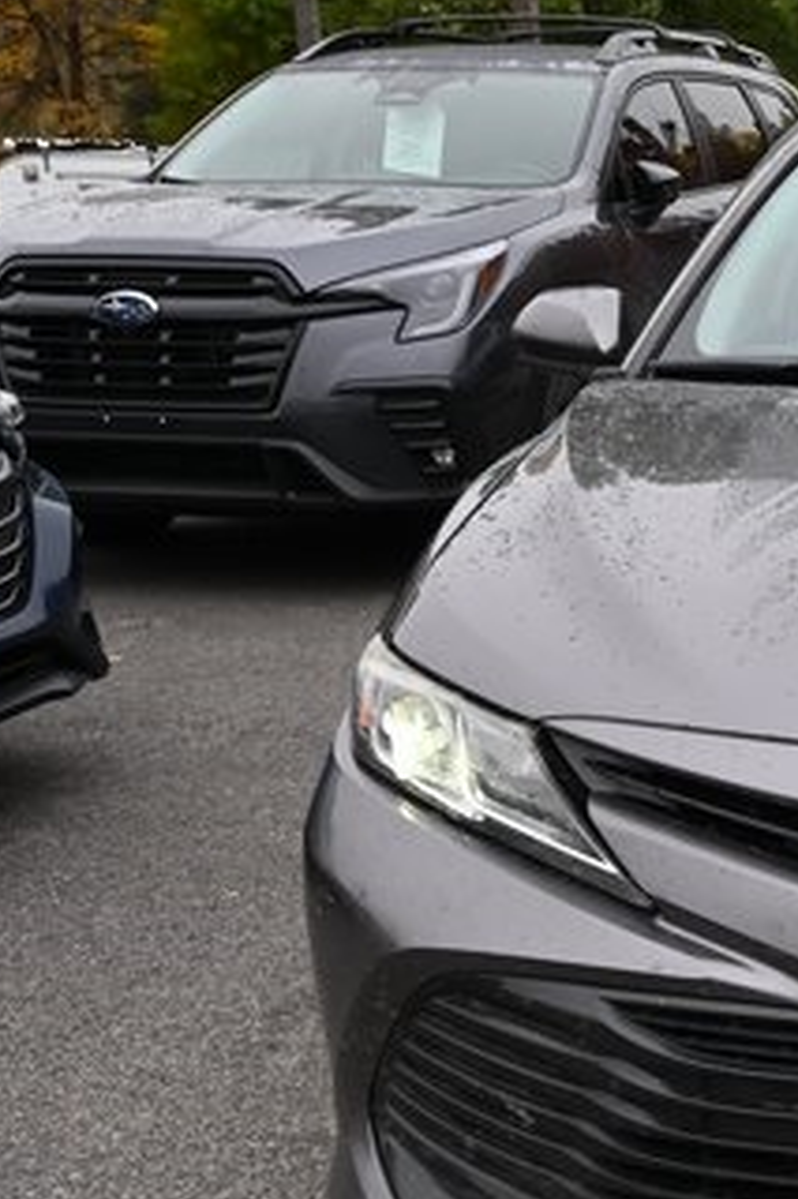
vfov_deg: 34.3
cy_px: 746
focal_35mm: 58
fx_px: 1930
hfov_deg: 20.5
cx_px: 1139
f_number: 20
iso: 640
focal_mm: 29
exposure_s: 1/30
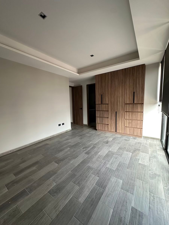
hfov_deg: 85.7
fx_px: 91
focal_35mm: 14
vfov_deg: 102.1
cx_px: 84
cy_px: 112
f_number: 2.2
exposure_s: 1/99
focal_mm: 2.22
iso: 125
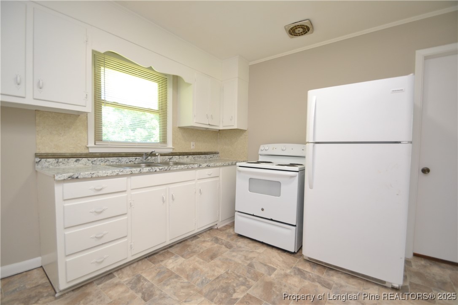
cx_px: 229
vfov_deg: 77.3
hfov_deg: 100.4
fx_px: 191
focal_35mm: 15
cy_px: 152
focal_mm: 10
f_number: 4
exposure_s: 1/60
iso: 400
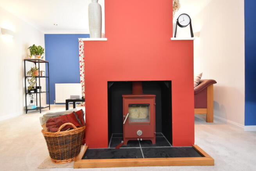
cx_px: 128
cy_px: 86
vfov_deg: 59.5
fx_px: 149
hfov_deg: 81.2
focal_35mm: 21
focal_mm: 14
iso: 1600
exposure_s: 1/100
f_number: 4
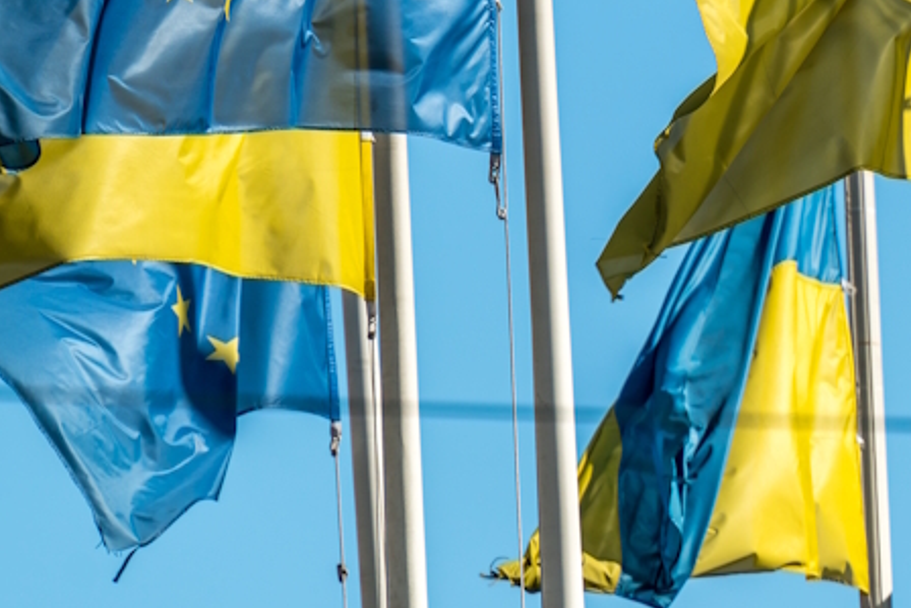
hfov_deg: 2.3
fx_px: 23186
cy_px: 4
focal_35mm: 916
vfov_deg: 1.5
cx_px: 797
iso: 100
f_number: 5.6
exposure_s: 1/400
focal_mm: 342
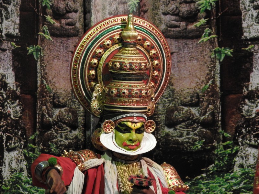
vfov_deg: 4.5
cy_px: 97
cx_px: 130
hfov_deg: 6.0
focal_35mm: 330
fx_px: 2469
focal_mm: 59.1
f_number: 5.5
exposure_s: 1/15
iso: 800
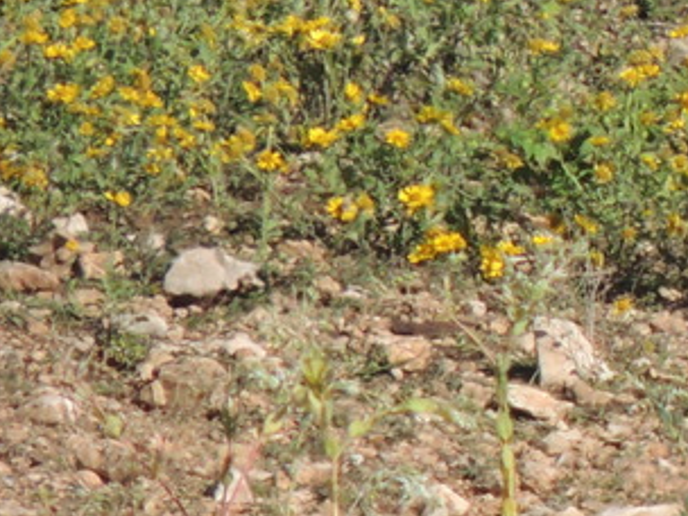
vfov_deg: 0.4
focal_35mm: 4213
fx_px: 83734
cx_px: 745
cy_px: 643
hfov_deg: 0.5
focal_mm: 180
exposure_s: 1/1000
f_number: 5.9
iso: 220
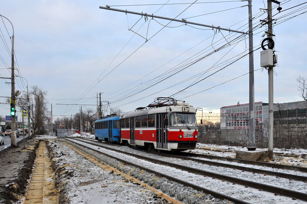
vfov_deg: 47.8
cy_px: 102
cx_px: 154
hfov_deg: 67.4
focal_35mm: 27
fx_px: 230
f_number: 5
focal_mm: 18
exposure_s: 1/200
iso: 400
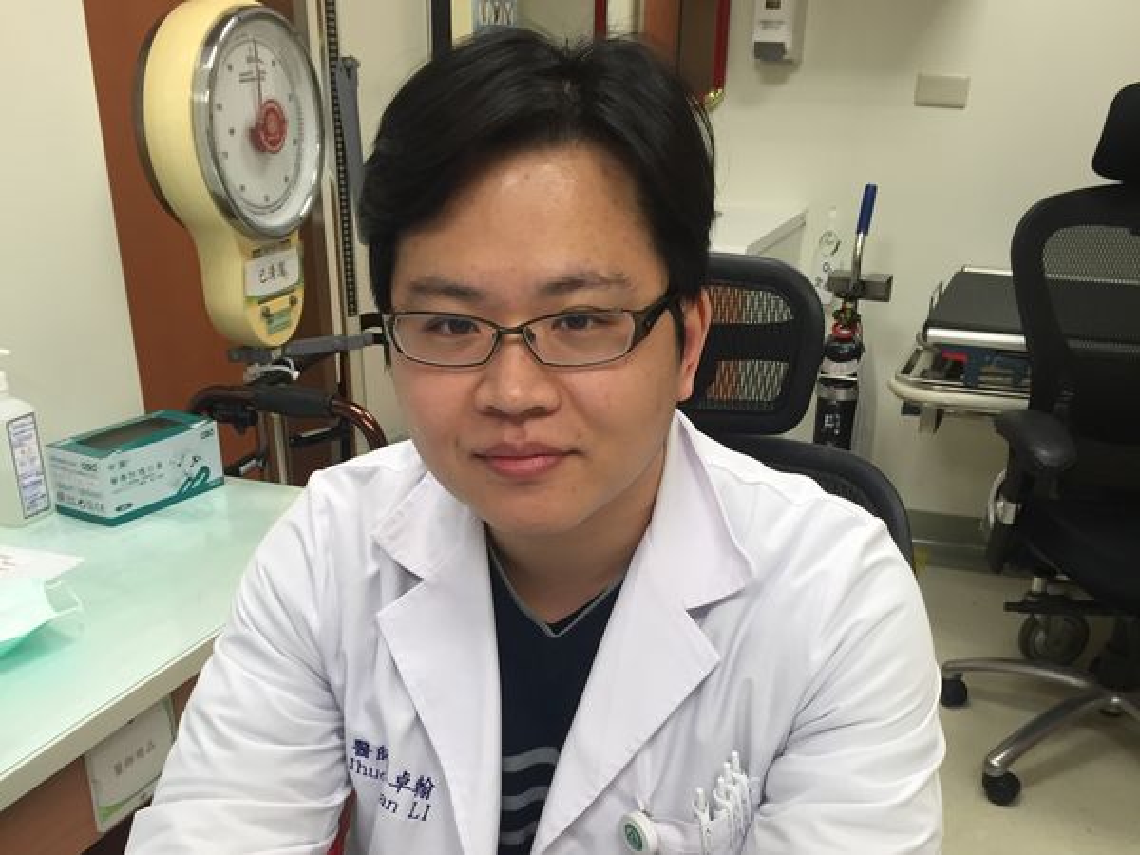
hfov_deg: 61.7
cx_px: 570
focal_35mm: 29
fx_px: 955
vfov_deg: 48.2
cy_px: 428
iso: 32
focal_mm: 4.15
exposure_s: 1/30
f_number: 2.2
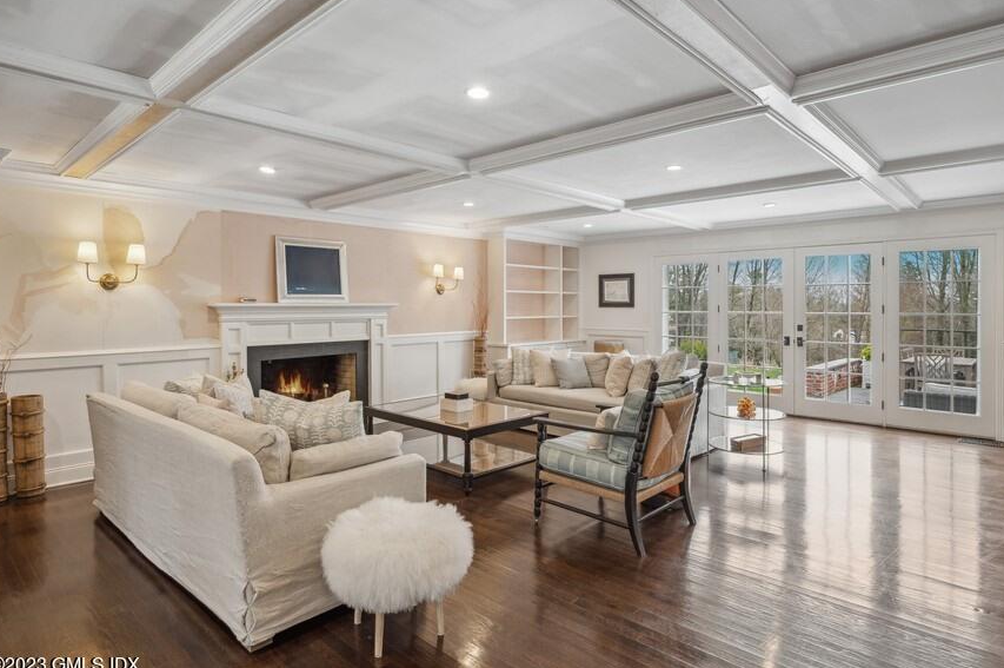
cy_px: 344
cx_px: 513
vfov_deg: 63.0
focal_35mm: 20
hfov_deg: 85.4
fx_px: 544
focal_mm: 18.5
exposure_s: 1/2.5
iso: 200
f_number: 11
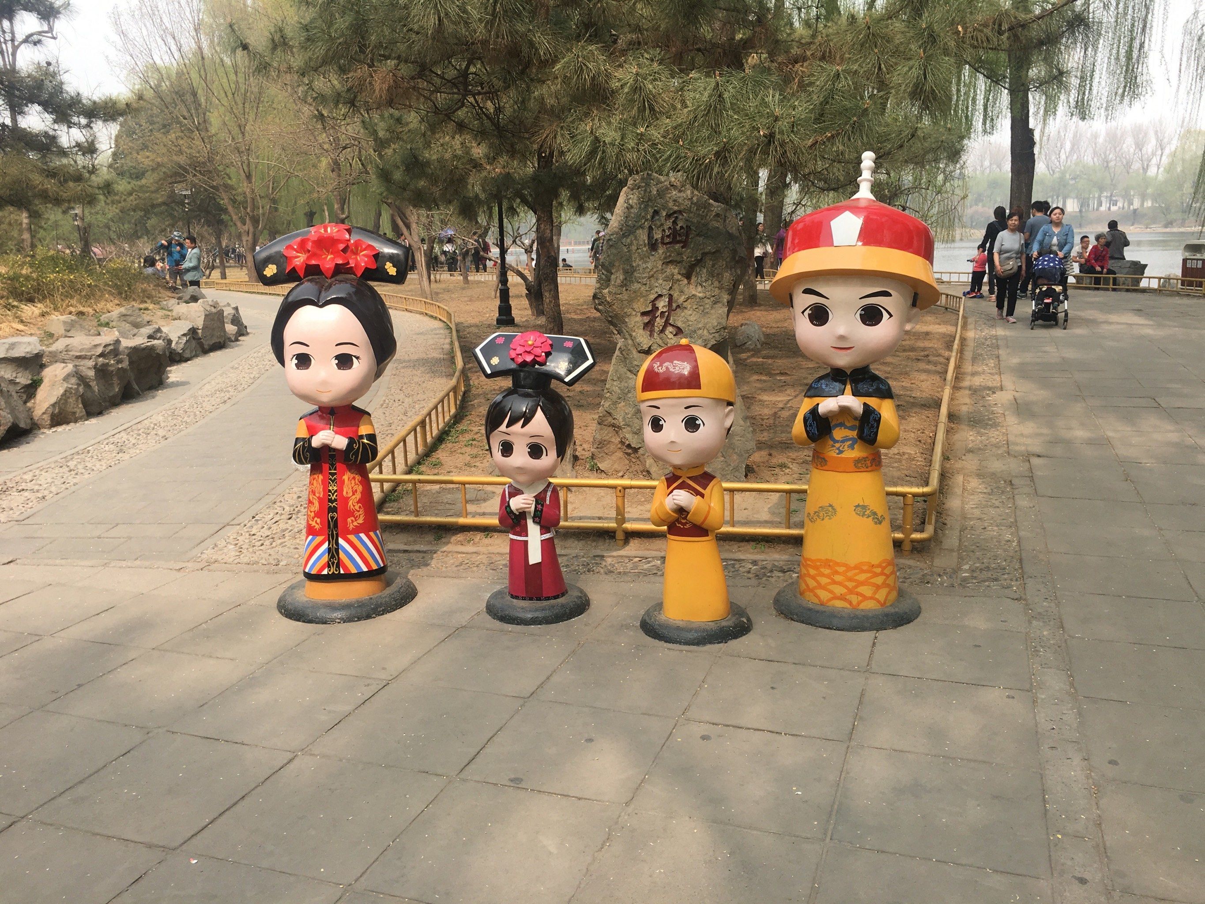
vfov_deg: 48.2
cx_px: 602
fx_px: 1010
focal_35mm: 29
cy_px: 452
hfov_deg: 61.7
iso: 25
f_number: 2.2
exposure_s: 1/663
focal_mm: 4.15
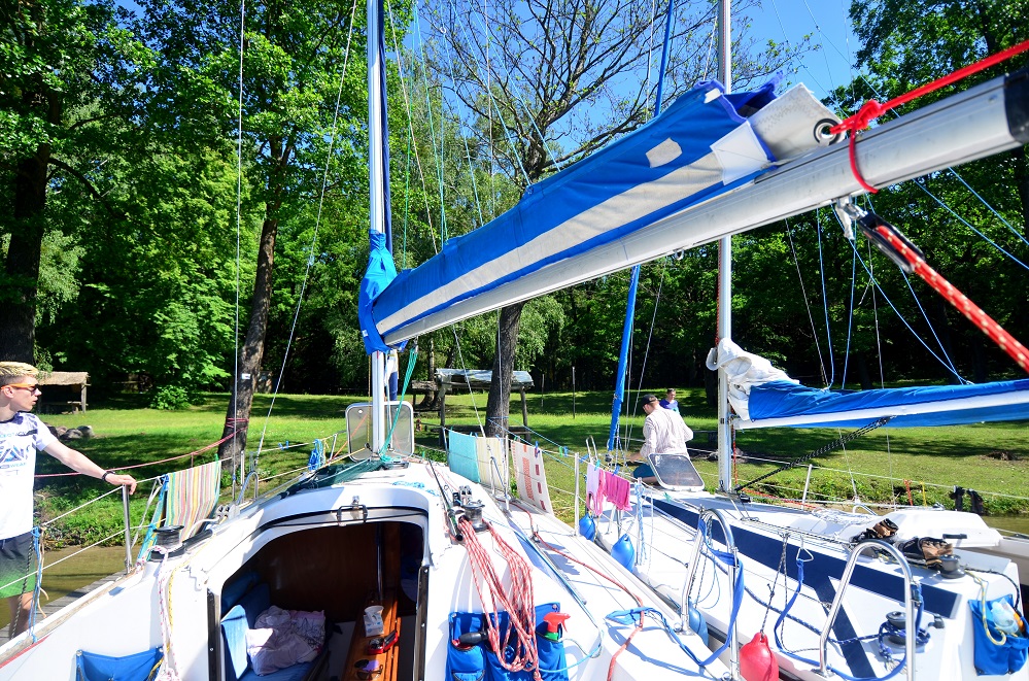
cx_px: 514
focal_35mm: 18
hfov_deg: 90.1
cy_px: 340
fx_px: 513
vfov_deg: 67.1
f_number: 4
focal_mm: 12
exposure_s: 1/500
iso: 100
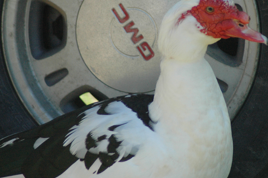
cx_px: 170
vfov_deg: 2.4
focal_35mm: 574
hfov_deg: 3.6
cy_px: 92
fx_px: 4270
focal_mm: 250
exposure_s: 1/1600
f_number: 5.3
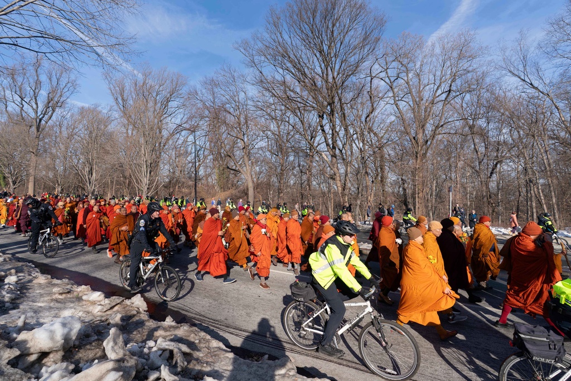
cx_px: 286
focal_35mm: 16
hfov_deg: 96.7
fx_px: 254
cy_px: 190
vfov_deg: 73.8
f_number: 4
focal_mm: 16
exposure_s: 1/640
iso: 100
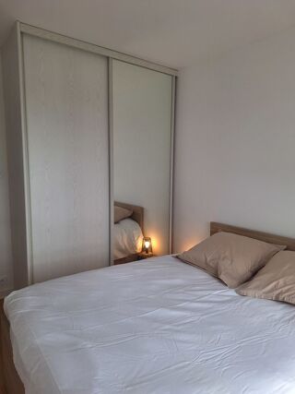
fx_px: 261
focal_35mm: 23
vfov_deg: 73.9
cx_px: 148
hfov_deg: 58.9
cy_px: 197
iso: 40
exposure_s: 1/183
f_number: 1.8
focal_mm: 5.54
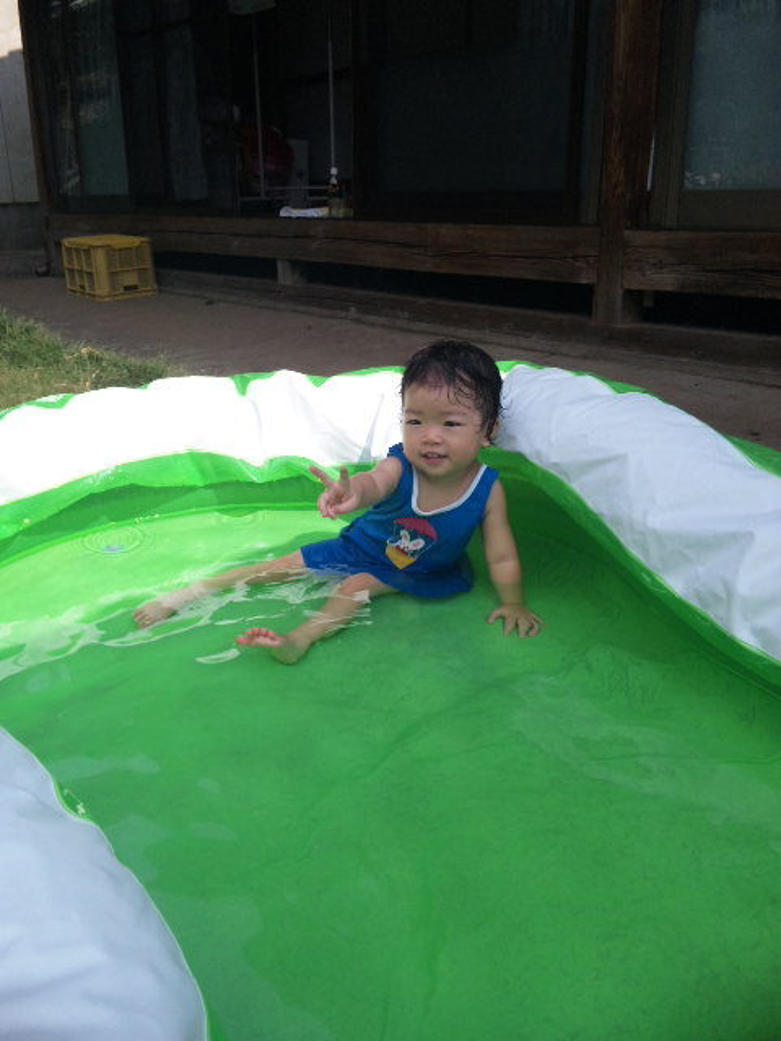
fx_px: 872
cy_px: 520
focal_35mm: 29
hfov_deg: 48.2
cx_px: 390
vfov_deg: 61.7
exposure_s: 1/126
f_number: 2.8
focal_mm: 4.82
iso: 100
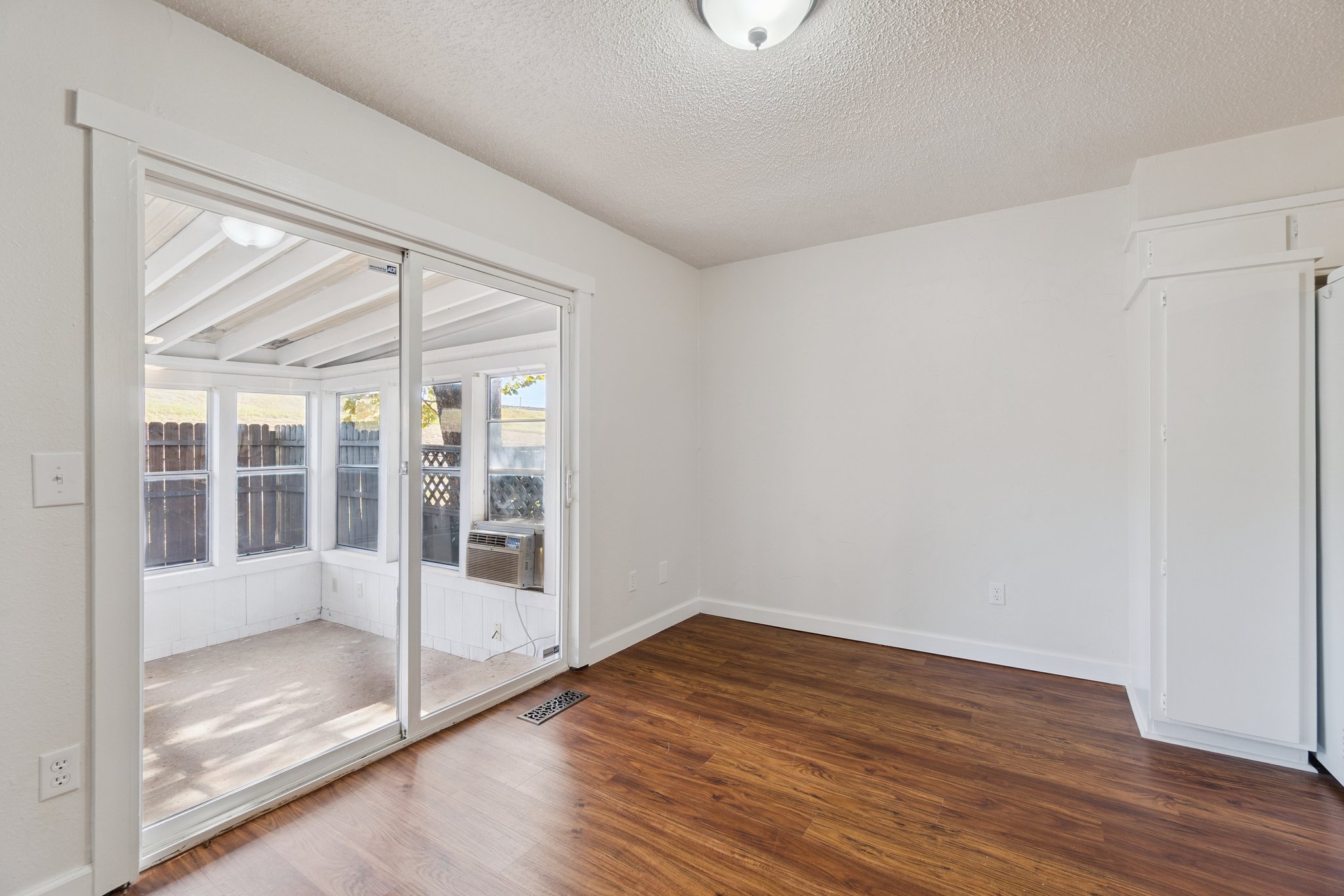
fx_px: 560
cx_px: 672
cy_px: 448
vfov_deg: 77.3
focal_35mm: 15
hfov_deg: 100.4
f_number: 6.3
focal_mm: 10
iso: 200
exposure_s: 1/40
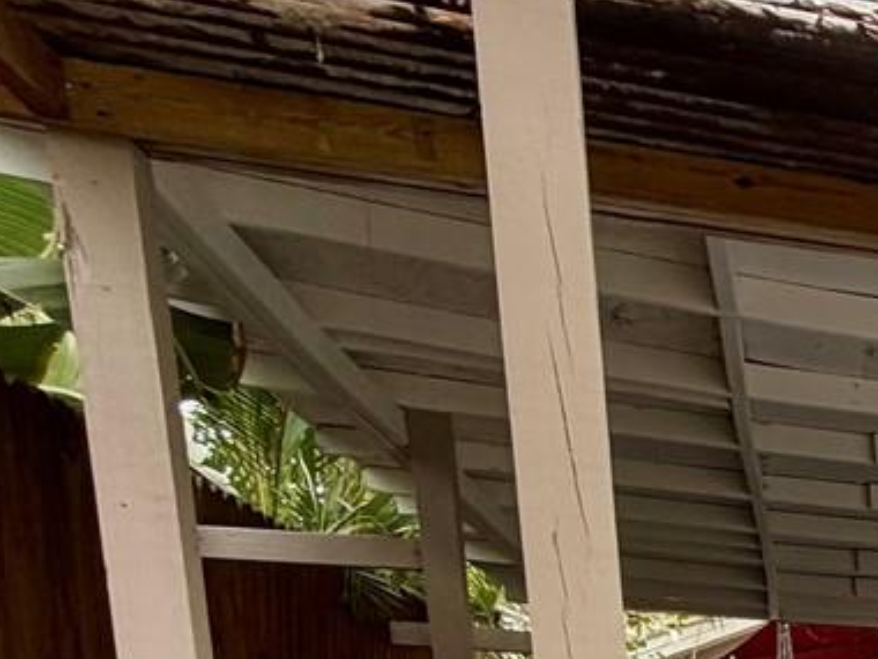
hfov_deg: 20.5
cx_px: 1650
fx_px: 1496
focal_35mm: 59
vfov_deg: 20.5
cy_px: 1041
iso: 80
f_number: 2.2
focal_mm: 2.22
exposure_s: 1/121
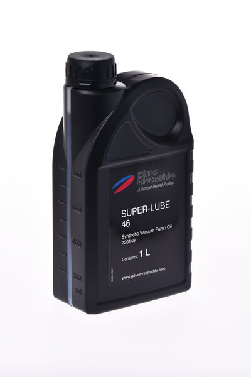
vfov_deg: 10.7
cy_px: 188
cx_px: 126
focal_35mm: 192
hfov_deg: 7.2
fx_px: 2008
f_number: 20
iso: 100
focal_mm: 160
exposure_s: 1/100
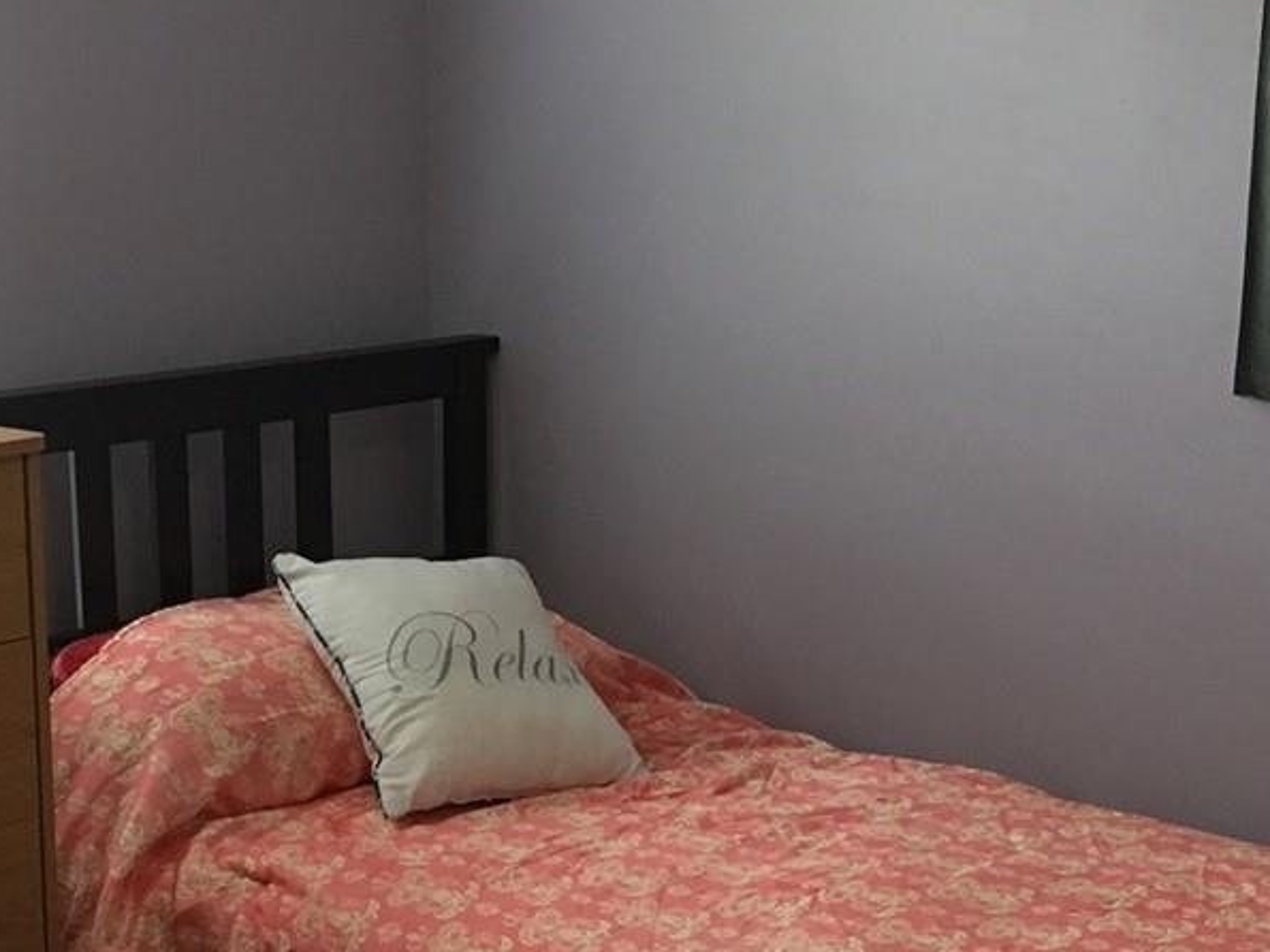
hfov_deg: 25.0
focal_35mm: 78
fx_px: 2861
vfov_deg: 18.7
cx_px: 775
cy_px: 747
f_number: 2.2
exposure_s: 1/30
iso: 100
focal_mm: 4.15
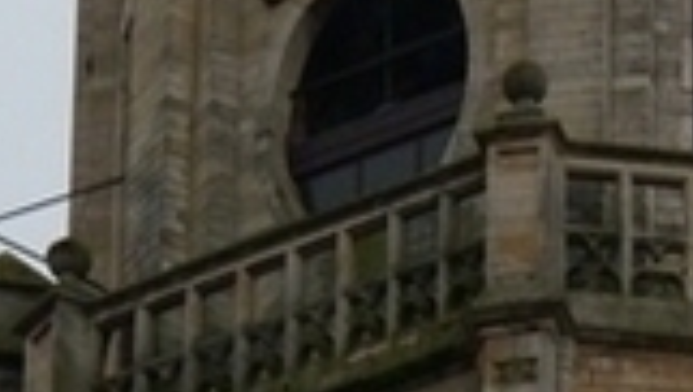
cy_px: -487
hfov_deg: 3.8
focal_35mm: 571
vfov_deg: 2.1
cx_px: 727
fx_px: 10505
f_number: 3.6
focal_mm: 25.4
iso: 250
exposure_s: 1/80
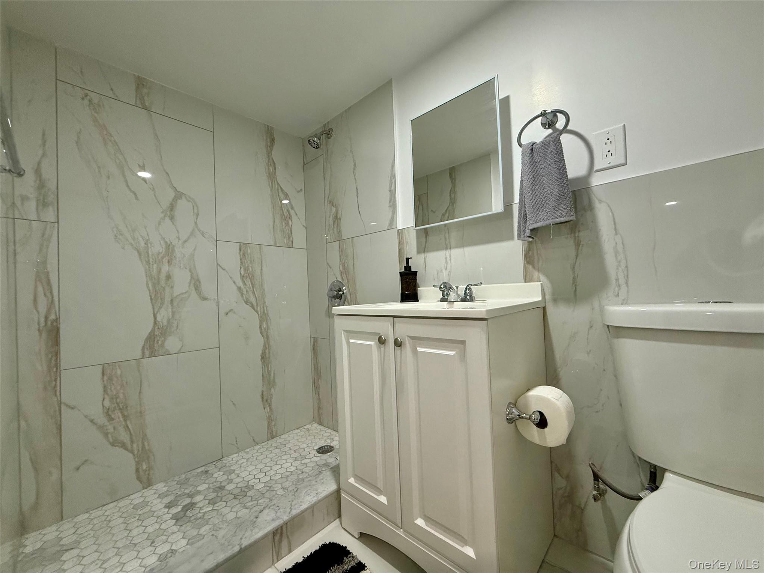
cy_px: 286
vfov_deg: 85.7
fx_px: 309
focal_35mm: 14
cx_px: 382
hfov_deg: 102.1
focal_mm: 2.22
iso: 250
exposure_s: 1/120
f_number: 2.2
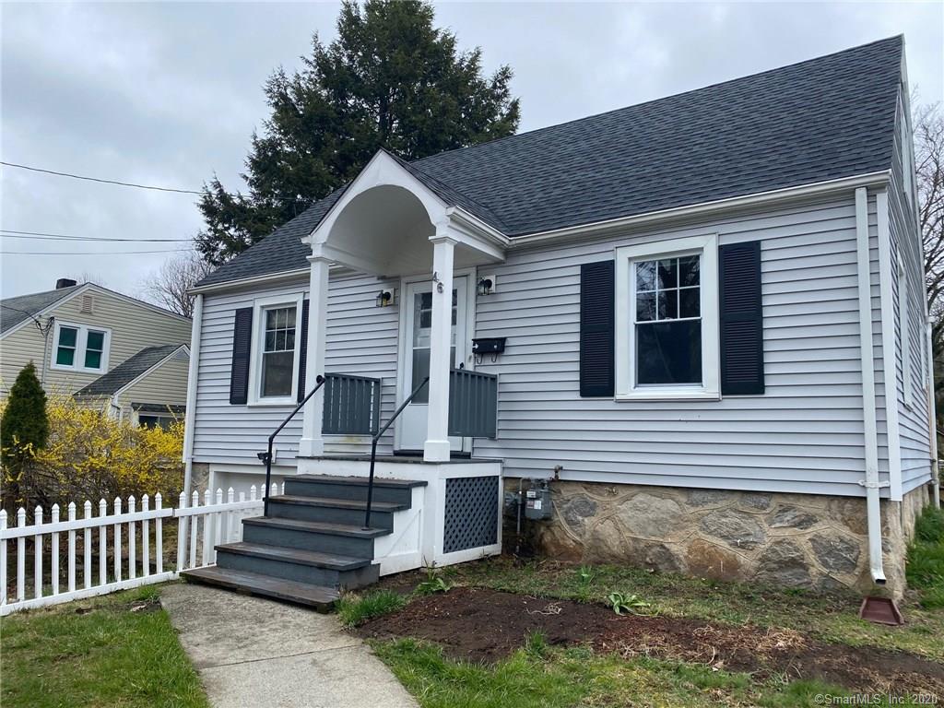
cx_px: 472
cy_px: 354
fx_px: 709
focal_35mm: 26
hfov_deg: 67.3
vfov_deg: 53.1
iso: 32
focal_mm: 4.25
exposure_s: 1/758
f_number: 1.8
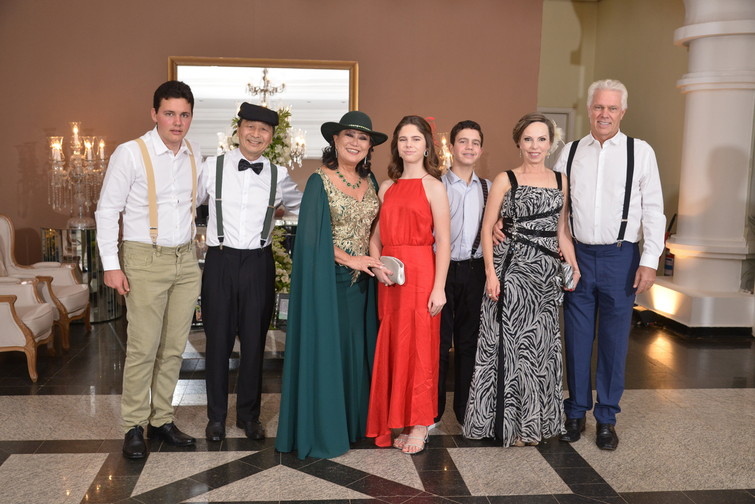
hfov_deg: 50.7
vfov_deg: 35.1
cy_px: 252
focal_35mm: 38
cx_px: 378
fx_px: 797
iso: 1600
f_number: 5.6
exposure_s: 1/160
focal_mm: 38
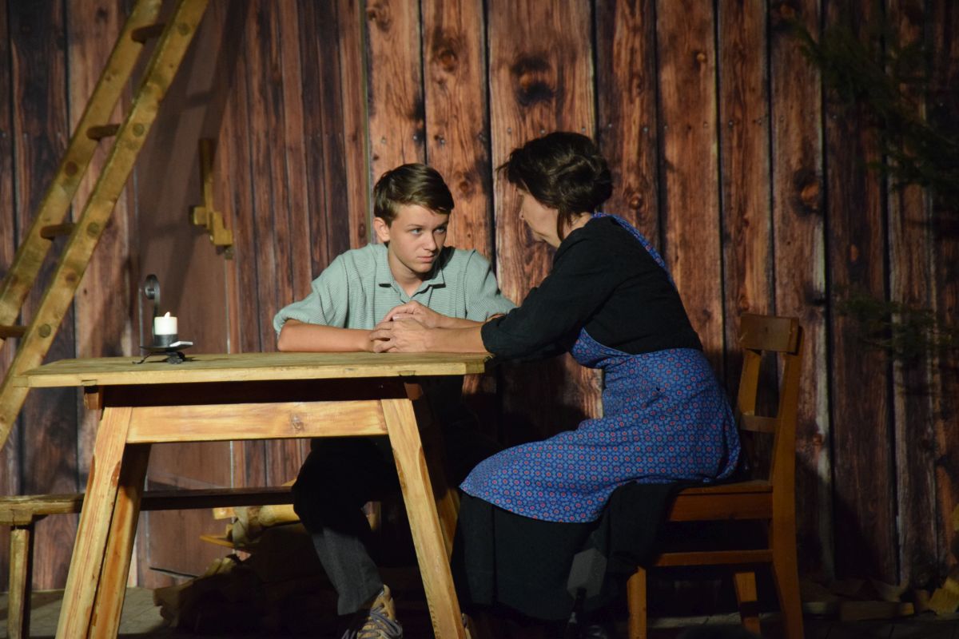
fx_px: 7991
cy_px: 320
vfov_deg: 4.6
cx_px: 480
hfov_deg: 6.9
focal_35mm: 300
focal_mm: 200
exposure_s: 1/400
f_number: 5.6
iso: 3200
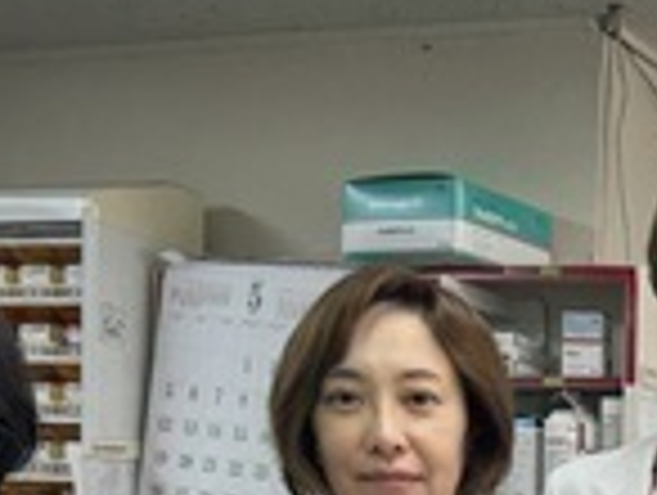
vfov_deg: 12.9
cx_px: 828
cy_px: 873
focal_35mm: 105
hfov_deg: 17.6
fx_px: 1996
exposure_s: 1/100
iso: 80
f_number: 1.78
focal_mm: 6.76
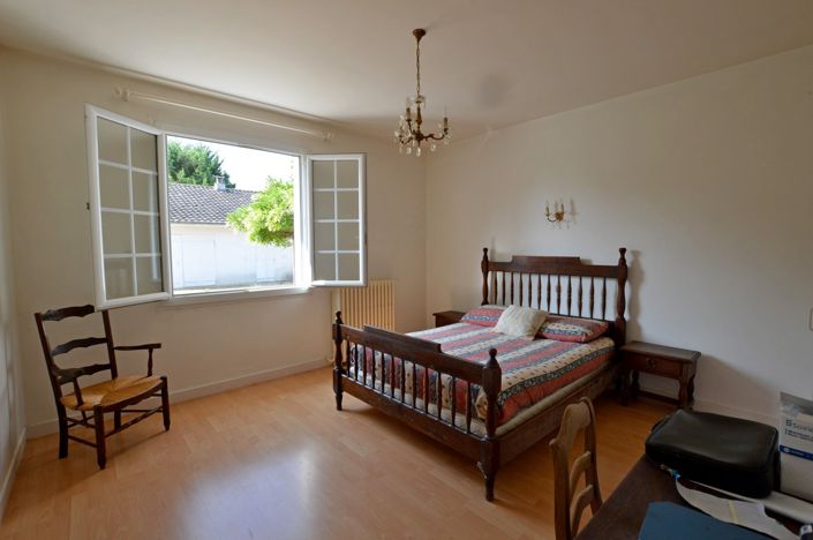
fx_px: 338
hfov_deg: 100.5
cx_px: 406
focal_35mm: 15
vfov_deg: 77.2
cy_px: 270
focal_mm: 10
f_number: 5.6
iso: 320
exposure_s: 1/125
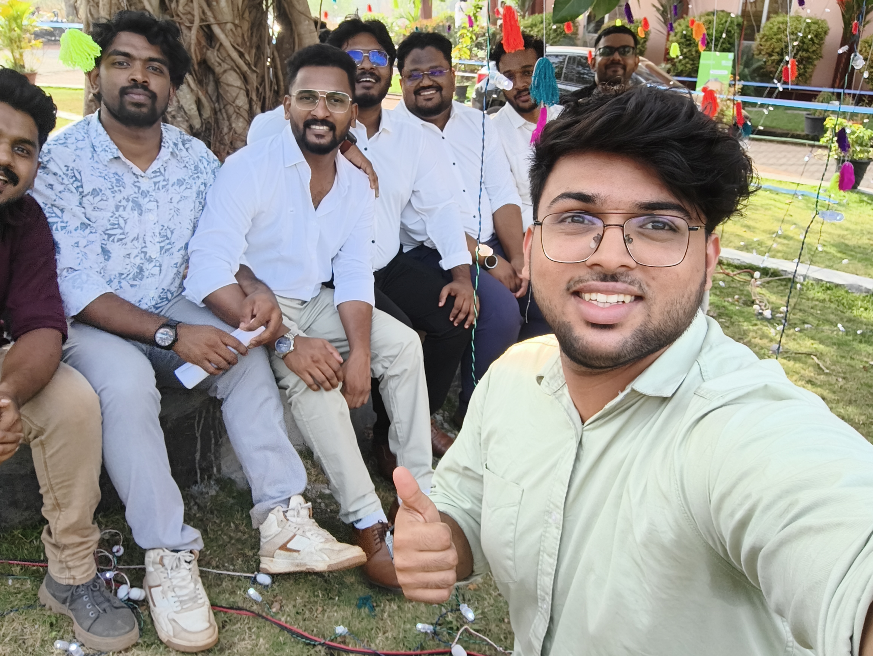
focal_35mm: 29
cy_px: 328
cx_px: 436
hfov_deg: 61.6
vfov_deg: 48.3
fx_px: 732
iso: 101
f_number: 2
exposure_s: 1/415
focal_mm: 3.26
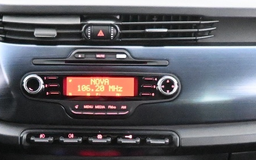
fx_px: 654
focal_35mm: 94
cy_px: 207
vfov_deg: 13.4
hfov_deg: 22.0
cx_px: 83
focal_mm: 17
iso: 12800
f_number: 3.5
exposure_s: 1/30
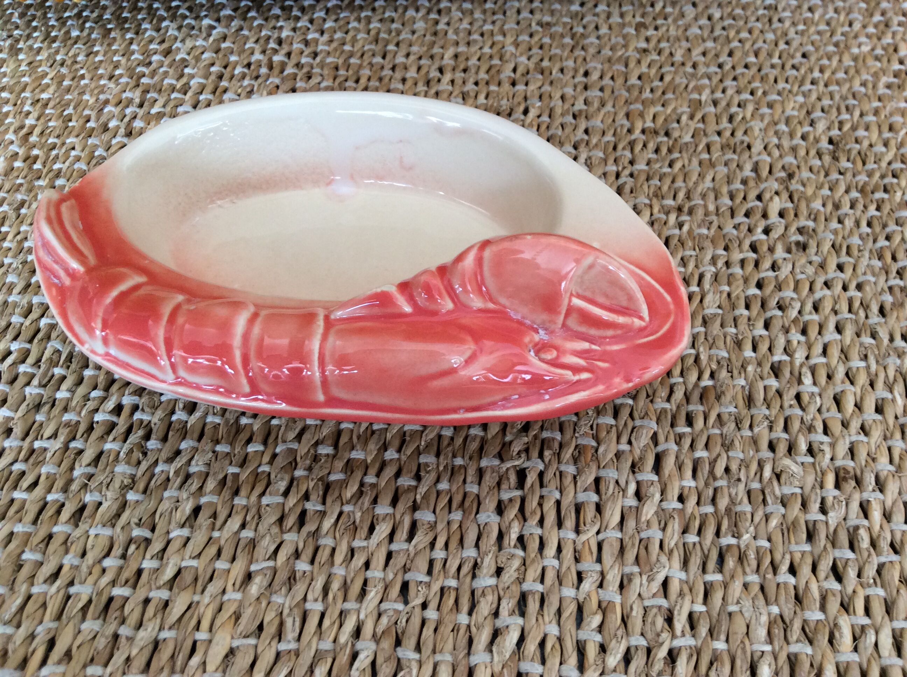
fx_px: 837
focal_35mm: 32
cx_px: 454
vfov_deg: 44.1
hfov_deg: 56.9
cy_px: 338
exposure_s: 1/25
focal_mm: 3.3
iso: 80
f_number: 2.4
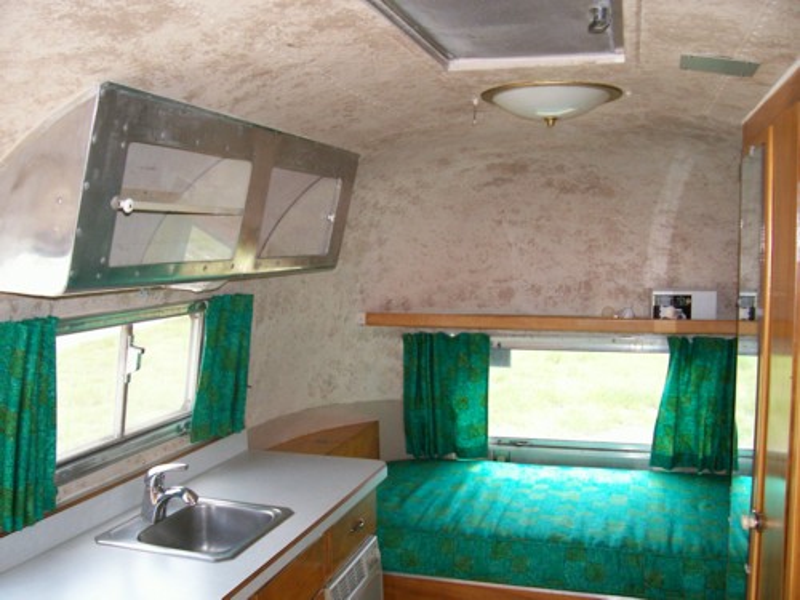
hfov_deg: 54.0
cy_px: 300
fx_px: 786
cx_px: 400
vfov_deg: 41.8
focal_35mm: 34
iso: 140
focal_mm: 5.6
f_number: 2.7
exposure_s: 1/112
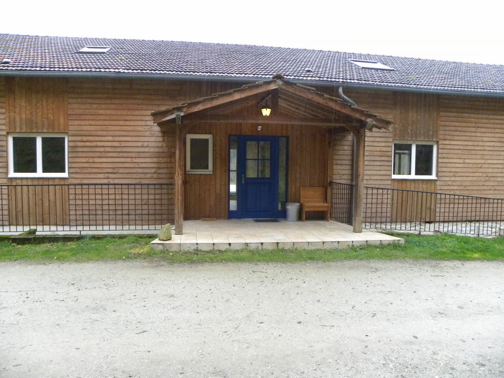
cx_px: 252
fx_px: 379
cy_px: 189
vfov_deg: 53.1
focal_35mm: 26
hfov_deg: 67.3
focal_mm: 4.6
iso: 400
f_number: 2.8
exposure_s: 1/48
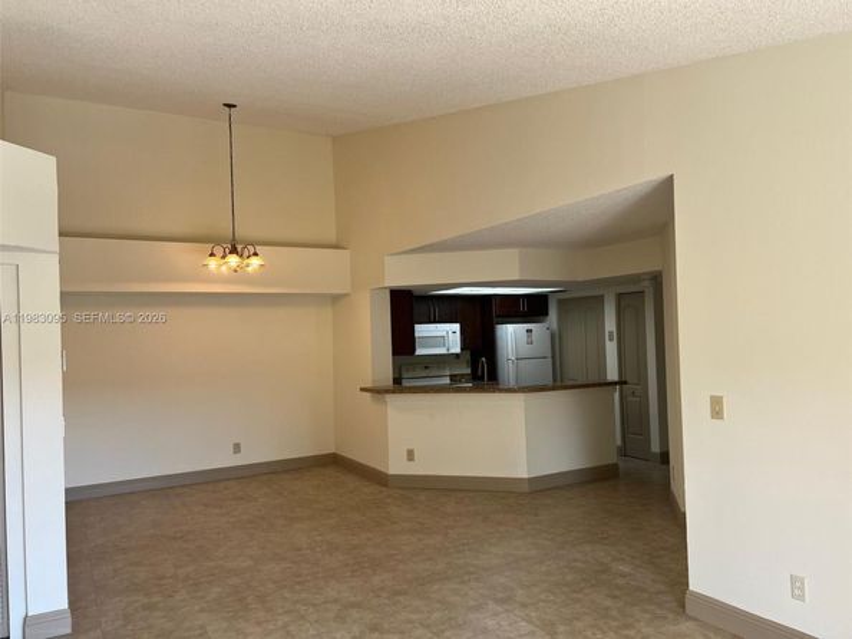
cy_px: 320
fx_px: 640
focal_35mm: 26
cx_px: 426
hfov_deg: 67.3
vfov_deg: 53.0
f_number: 1.5
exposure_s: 1/120
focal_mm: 5.7
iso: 64
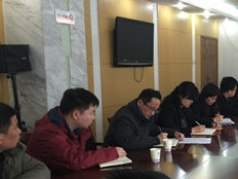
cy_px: 135
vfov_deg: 24.1
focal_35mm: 60
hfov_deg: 30.0
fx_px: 413
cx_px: 238
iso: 50
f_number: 2.2
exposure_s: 1/15
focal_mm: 4.15
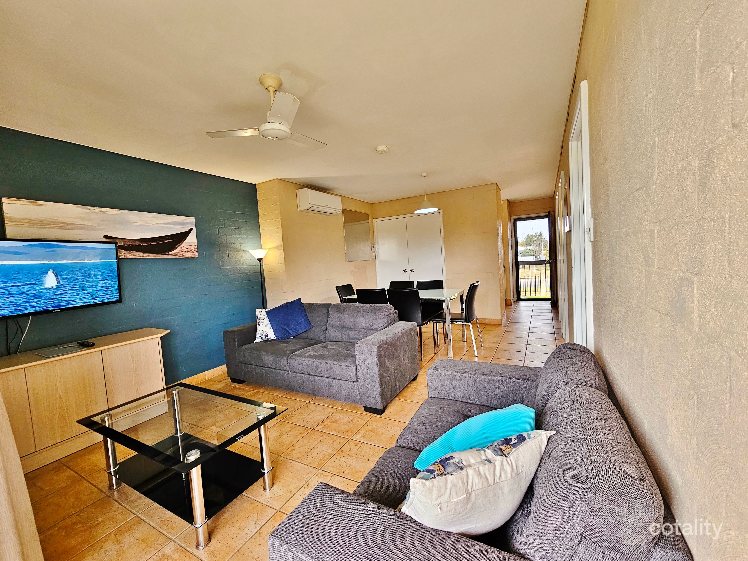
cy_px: 280
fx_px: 281
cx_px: 374
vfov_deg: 89.9
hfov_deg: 106.2
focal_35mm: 13
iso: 160
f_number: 2.2
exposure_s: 1/100
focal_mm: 2.2
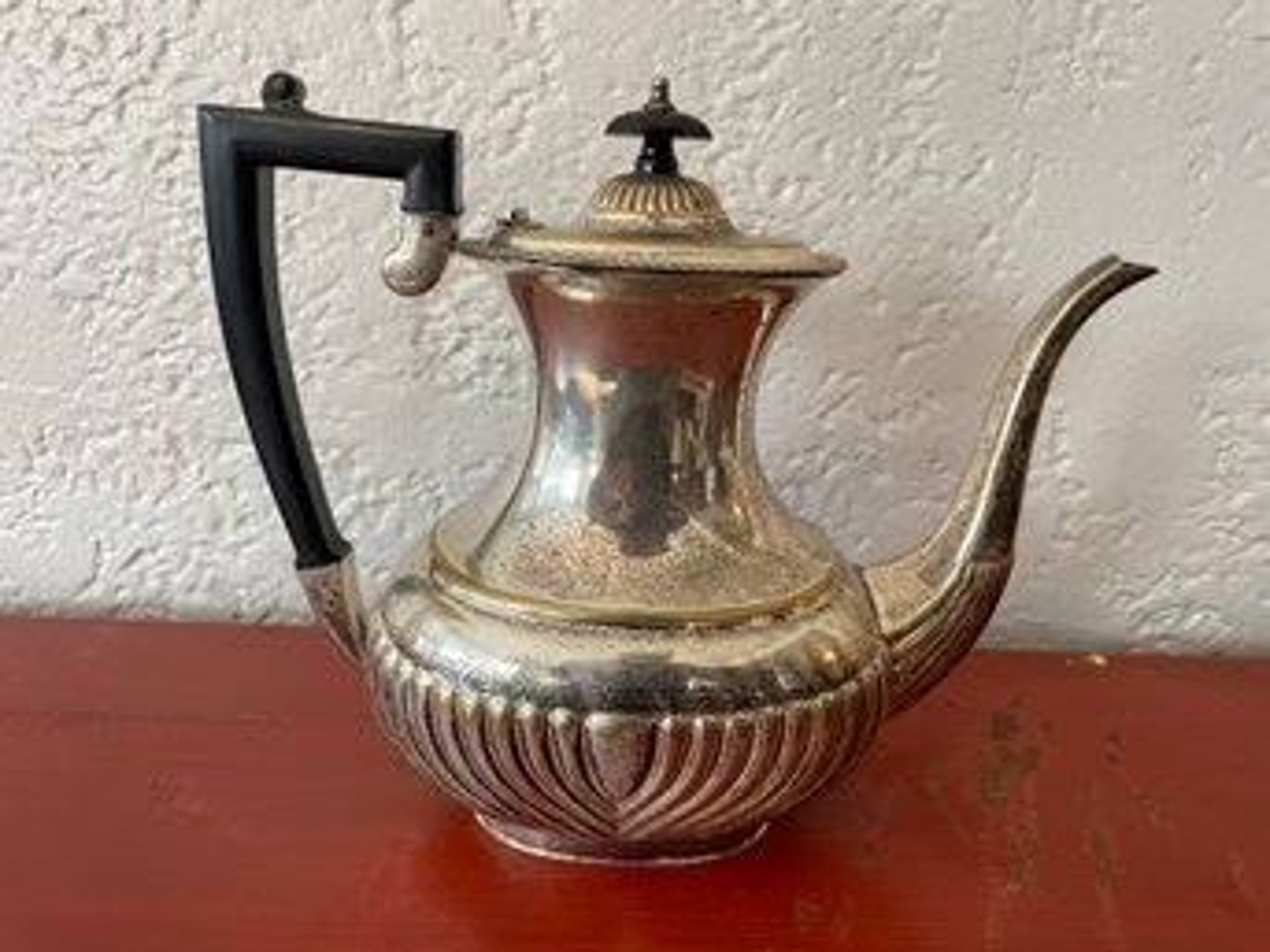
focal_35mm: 26
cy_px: 476
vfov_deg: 53.0
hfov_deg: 67.3
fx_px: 954
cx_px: 635
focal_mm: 4.2
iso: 100
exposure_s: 1/120
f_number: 1.6
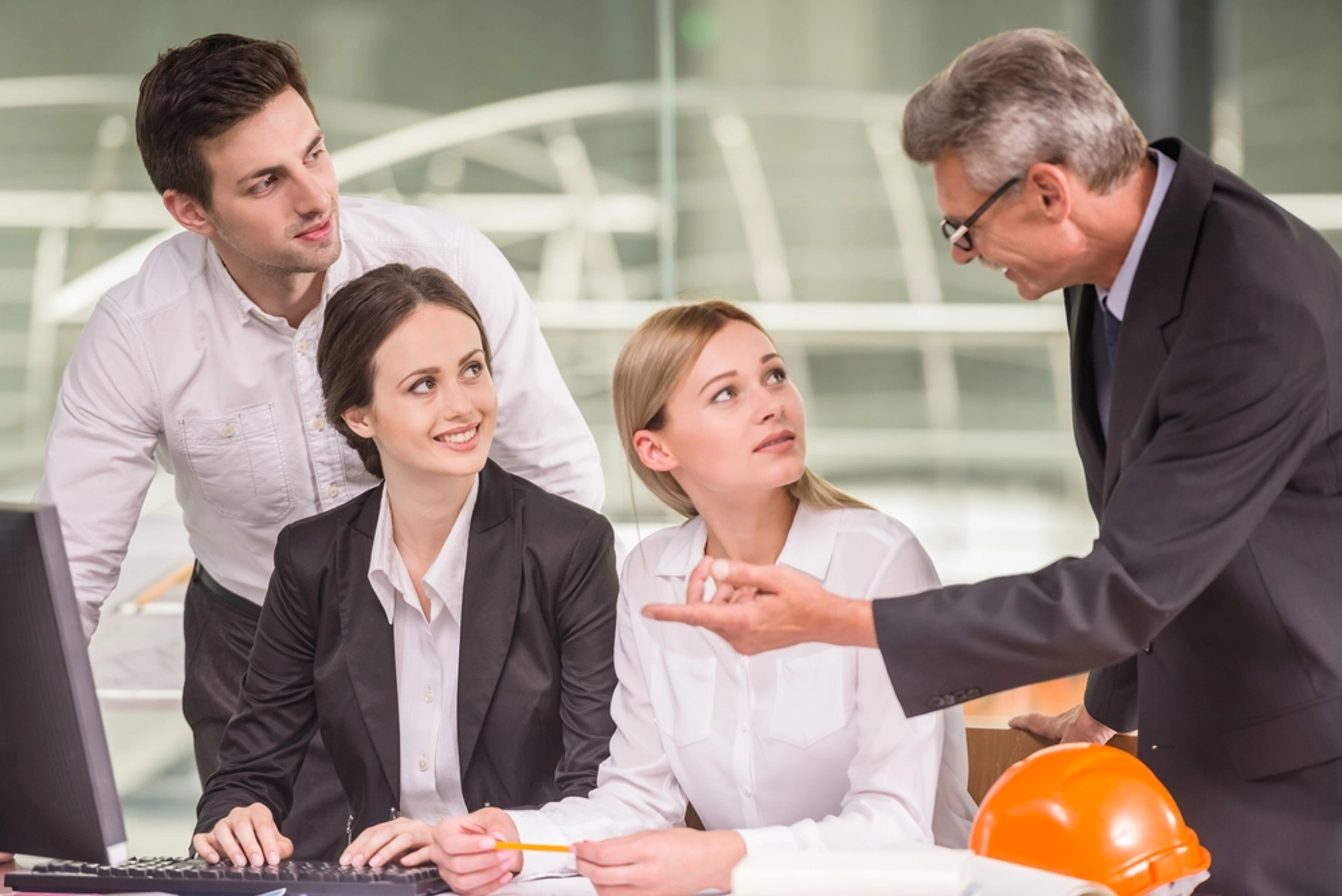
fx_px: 7460
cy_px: 448
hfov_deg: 10.3
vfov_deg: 6.9
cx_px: 671
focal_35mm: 200
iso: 400
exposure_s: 1/250
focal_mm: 200
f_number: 2.8
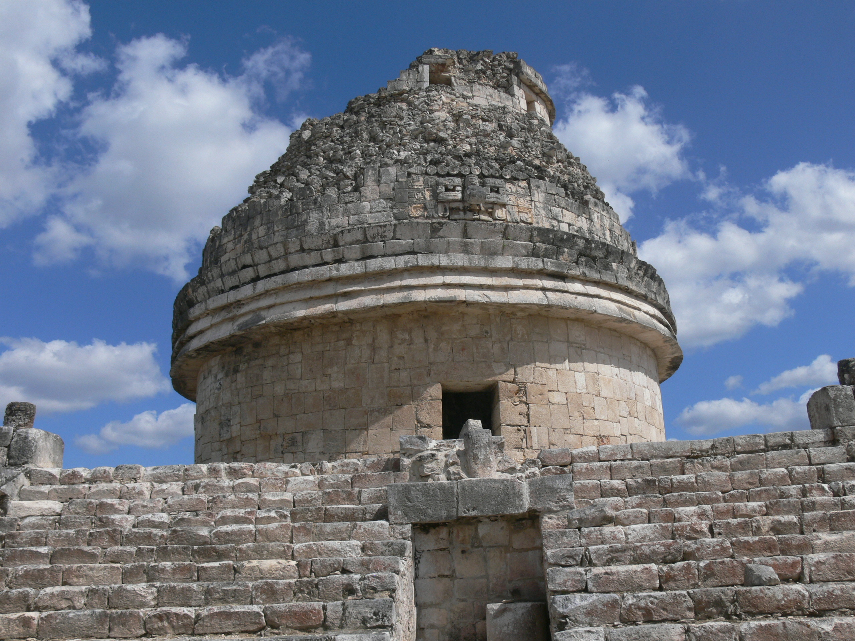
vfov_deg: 40.7
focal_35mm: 35
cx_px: 428
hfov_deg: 52.6
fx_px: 864
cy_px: 320
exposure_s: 1/500
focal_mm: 7.4
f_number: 7.1
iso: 80
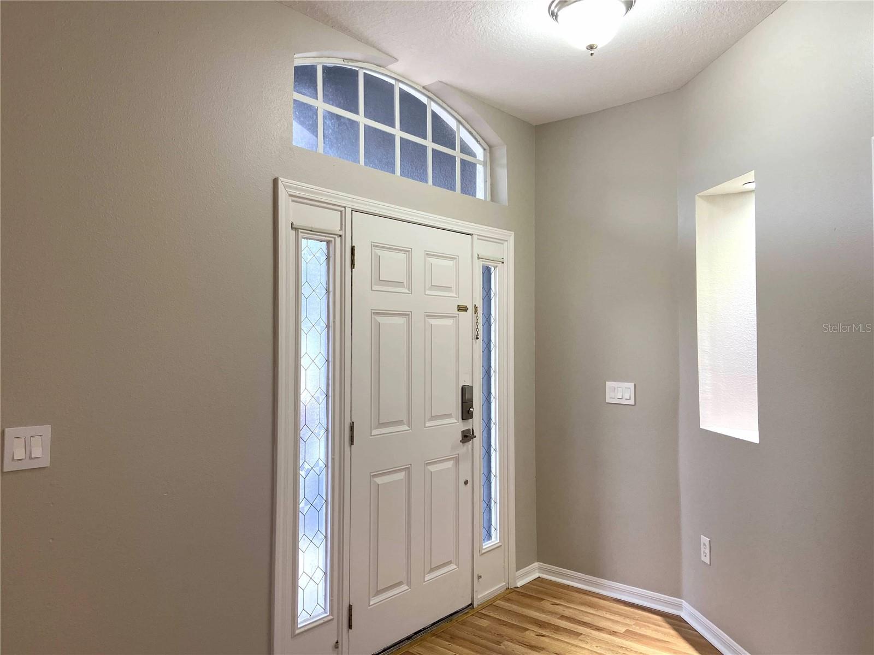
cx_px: 437
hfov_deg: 67.3
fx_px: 656
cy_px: 328
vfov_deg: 53.1
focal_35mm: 26
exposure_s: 1/120
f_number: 1.8
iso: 125
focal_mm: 4.2
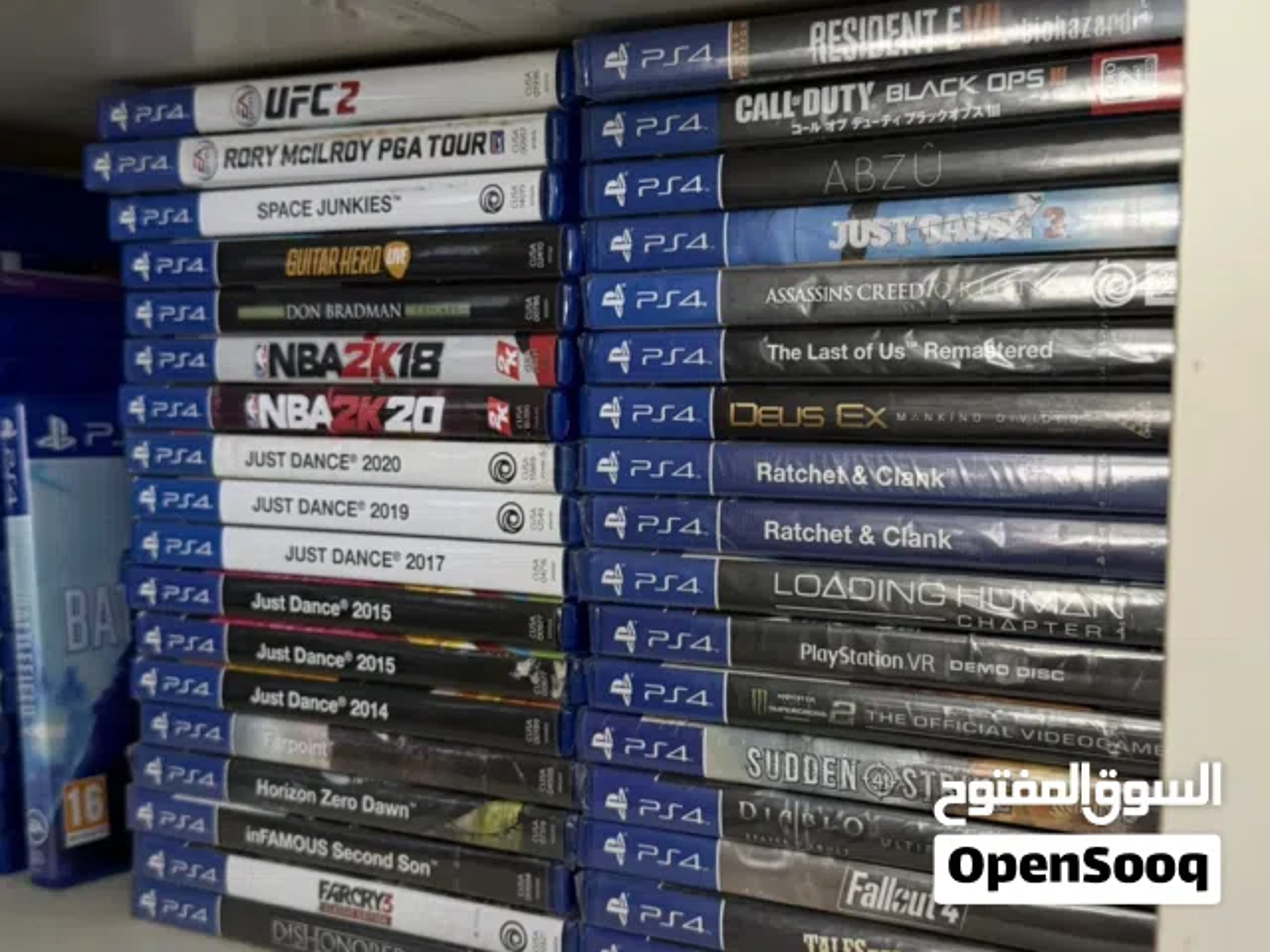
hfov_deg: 71.6
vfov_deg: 56.8
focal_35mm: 24
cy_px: 476
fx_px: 881
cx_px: 635
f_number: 1.78
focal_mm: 6.76
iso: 250
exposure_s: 1/60
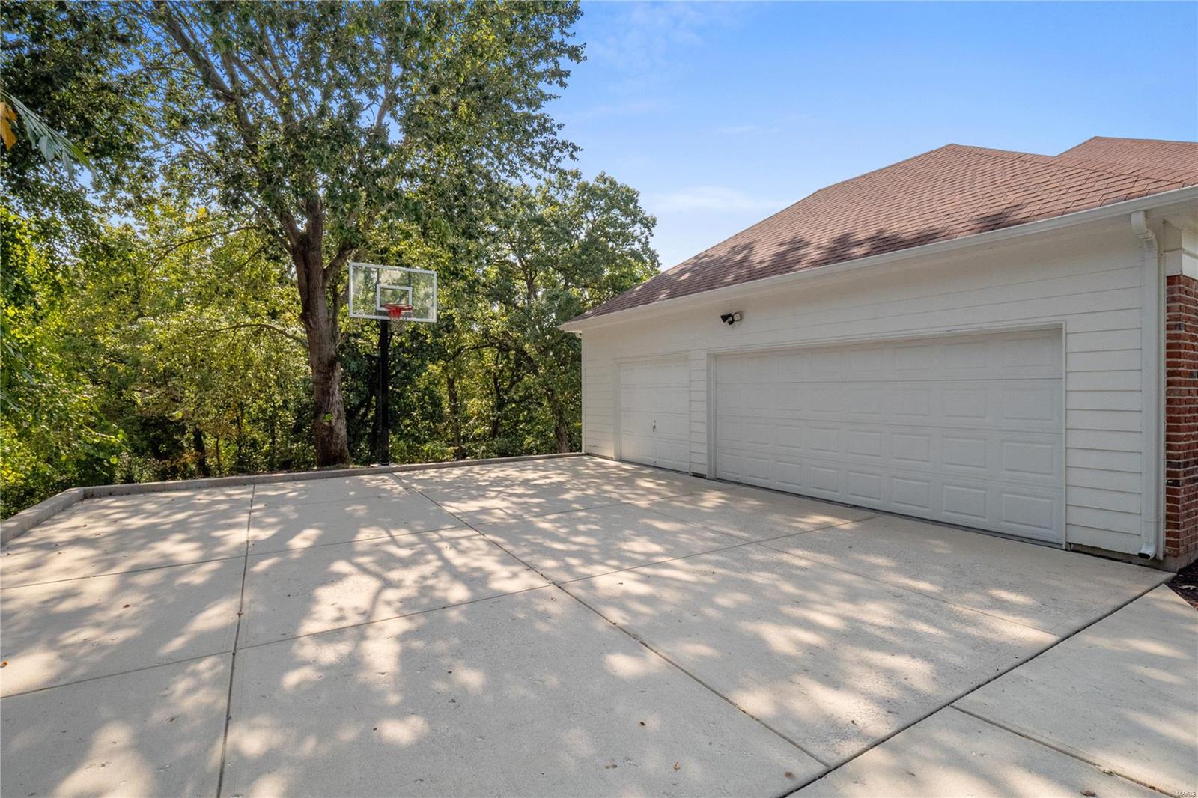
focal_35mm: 16
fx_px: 532
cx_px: 599
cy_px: 399
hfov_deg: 96.7
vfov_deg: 73.7
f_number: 8
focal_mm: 8
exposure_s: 1/800
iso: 400
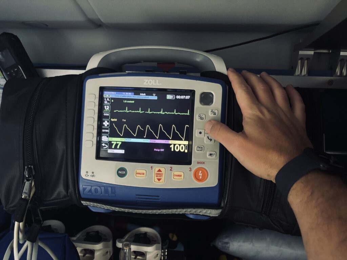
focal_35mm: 26
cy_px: 130
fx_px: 261
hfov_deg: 67.3
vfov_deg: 53.1
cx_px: 174
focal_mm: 5.96
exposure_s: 1/27
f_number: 1.6
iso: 500
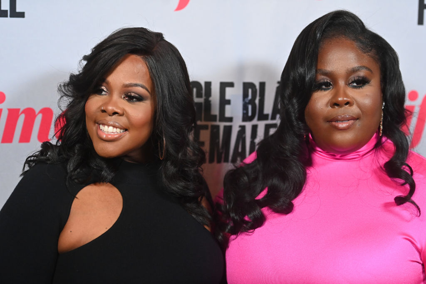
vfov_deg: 19.5
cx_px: 213
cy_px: 142
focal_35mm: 70
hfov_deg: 28.8
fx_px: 828
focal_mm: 70
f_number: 2.8
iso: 3200
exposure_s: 1/640
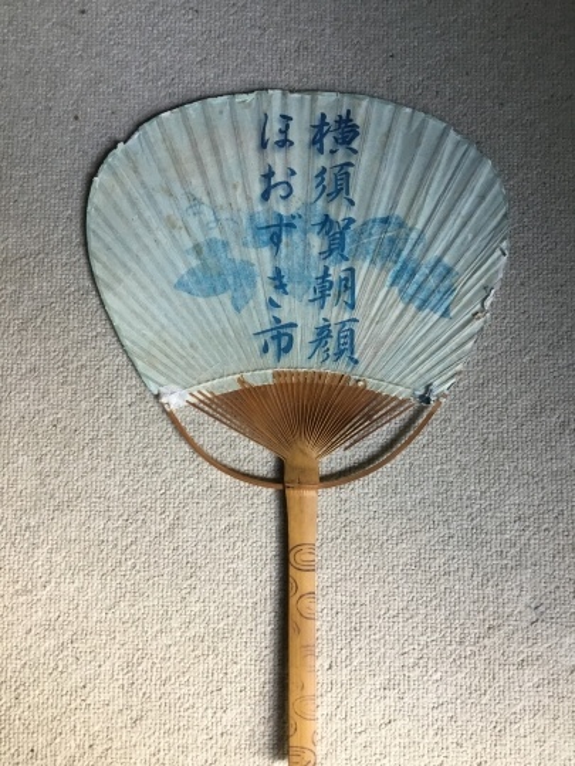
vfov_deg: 58.4
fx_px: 687
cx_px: 288
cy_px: 383
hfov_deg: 45.4
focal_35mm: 31
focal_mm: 3.3
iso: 64
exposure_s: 1/30
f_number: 2.4
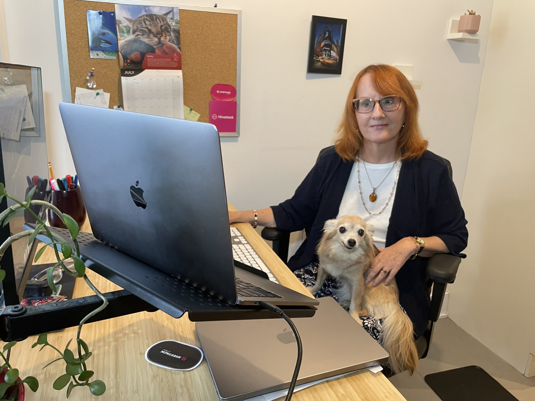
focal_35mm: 26
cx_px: 268
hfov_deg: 67.3
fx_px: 402
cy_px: 200
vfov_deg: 53.1
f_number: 1.6
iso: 200
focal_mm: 4.2
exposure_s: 1/42
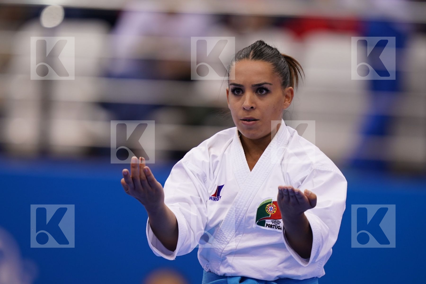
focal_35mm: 600
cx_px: 213
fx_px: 7099
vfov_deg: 2.3
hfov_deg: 3.4
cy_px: 142
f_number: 2.8
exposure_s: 1/500
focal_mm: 400
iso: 500
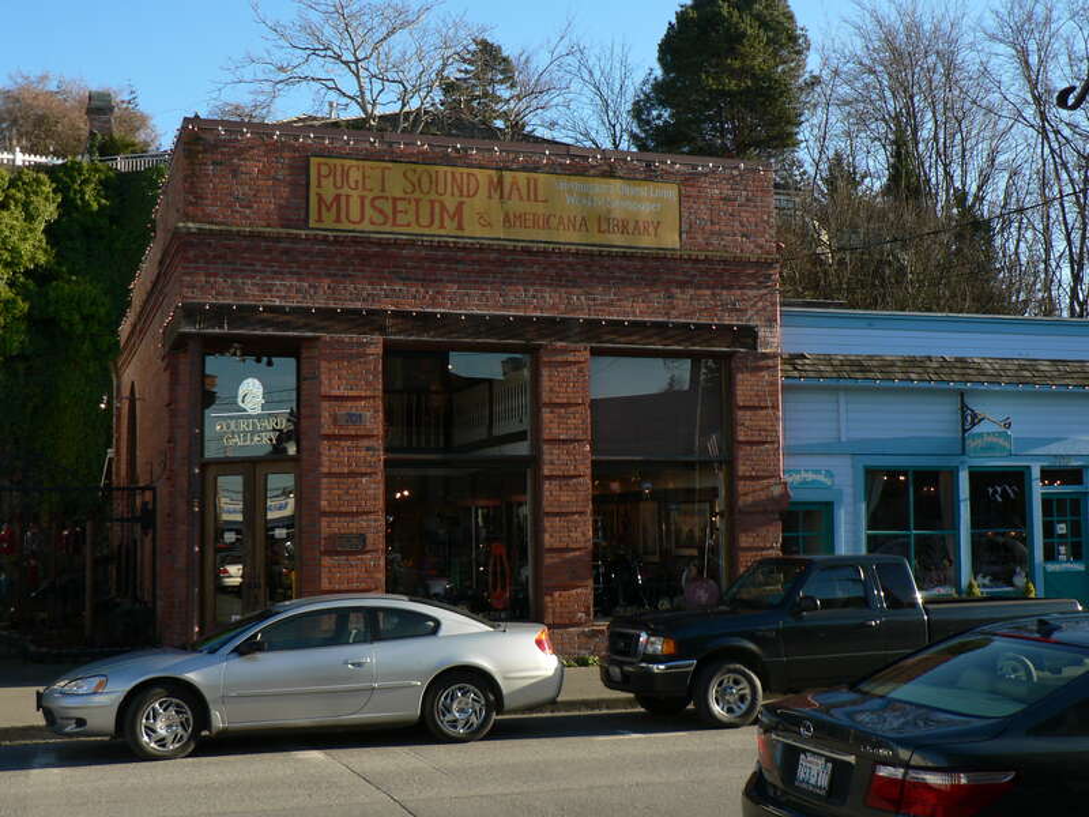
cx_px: 544
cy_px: 408
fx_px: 1447
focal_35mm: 46
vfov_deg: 31.5
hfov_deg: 41.2
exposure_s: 1/500
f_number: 2.8
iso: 80
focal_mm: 7.7
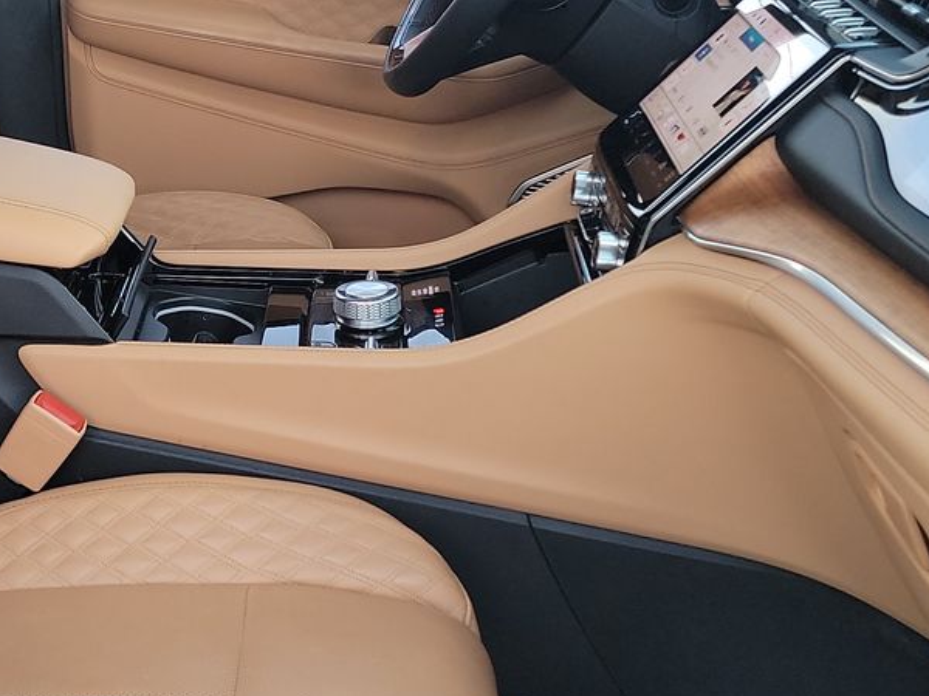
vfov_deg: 22.9
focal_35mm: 64
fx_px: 1718
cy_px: 333
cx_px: 74
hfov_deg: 28.9
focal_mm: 6.7
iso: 214
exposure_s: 1/59
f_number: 1.8
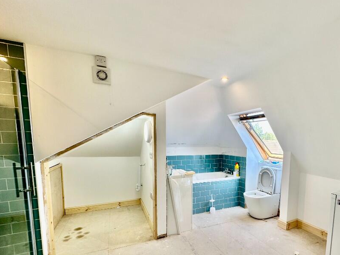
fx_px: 177
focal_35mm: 18
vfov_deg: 70.4
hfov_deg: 86.7
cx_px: 204
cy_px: 161
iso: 64
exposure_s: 1/100
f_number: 2.2
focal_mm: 2.22
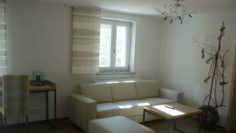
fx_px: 232
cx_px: 119
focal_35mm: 37
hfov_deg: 54.0
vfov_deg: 31.8
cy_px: 85
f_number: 2.8
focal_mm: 5.5
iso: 100
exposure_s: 1/60
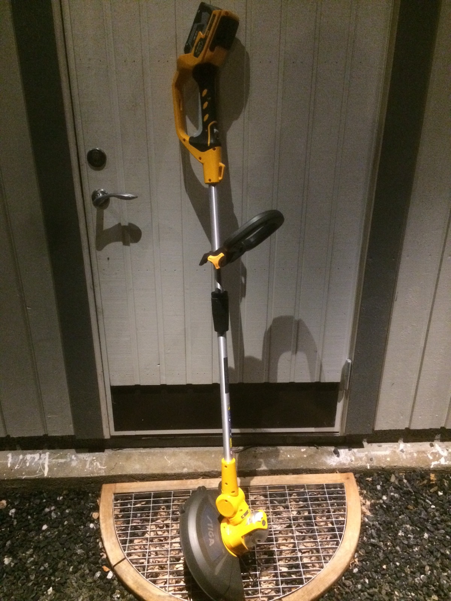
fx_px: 504
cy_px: 300
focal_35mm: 29
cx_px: 226
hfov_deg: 48.2
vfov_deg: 61.7
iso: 500
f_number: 2.2
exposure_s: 1/17
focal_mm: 4.15
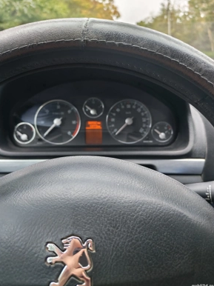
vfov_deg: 63.5
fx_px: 231
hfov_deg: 49.7
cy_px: 141
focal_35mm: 28
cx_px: 104
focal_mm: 6.12
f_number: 1.9
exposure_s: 1/100
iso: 100
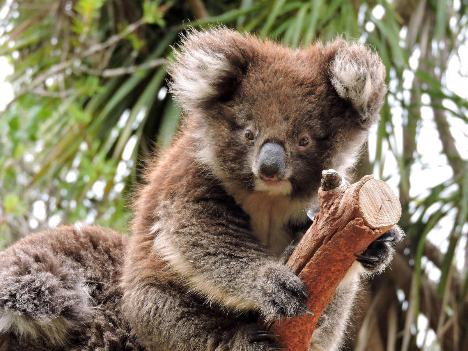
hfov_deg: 9.0
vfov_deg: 6.8
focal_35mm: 220
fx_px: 2974
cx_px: 234
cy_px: 176
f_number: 5.3
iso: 100
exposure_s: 1/80
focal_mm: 39.4
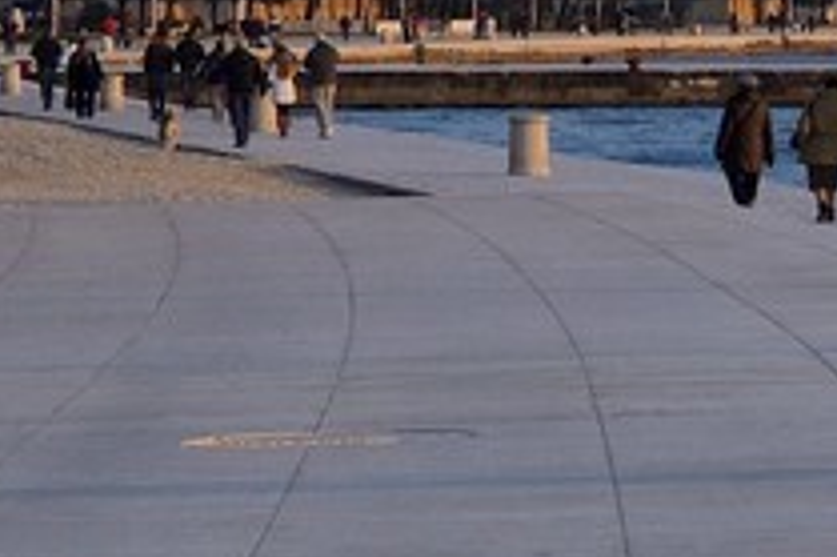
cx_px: 3064
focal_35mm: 321
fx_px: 7457
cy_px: 88
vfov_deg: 4.3
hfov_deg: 5.7
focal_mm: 42
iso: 200
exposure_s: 1/160
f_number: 9
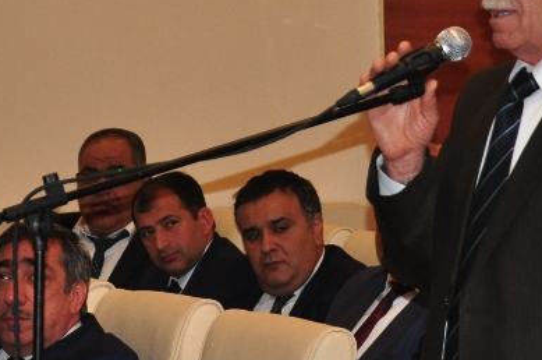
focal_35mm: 226
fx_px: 3397
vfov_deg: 6.1
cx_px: 386
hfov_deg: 9.1
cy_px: 91
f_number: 5
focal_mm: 52
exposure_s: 1/160
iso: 800
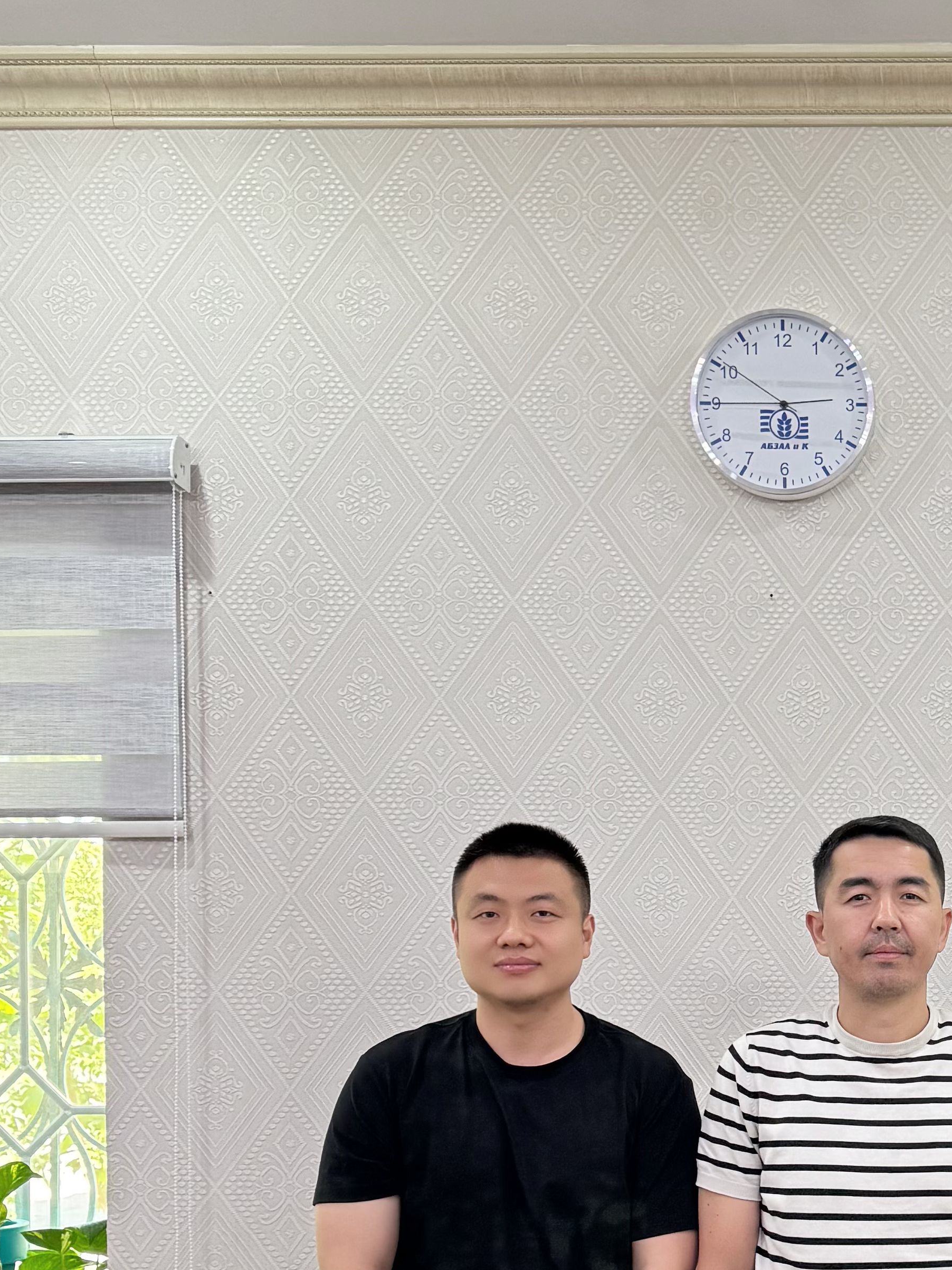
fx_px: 2090
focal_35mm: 57
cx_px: 1039
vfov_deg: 32.9
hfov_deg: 24.0
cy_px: 999
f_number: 1.78
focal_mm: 6.76
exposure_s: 1/100
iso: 200
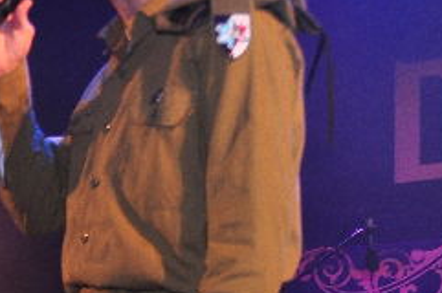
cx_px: -158
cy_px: 222
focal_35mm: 170
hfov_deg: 11.7
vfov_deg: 8.0
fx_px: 2084
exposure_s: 1/160
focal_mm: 34
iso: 640
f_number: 4.2
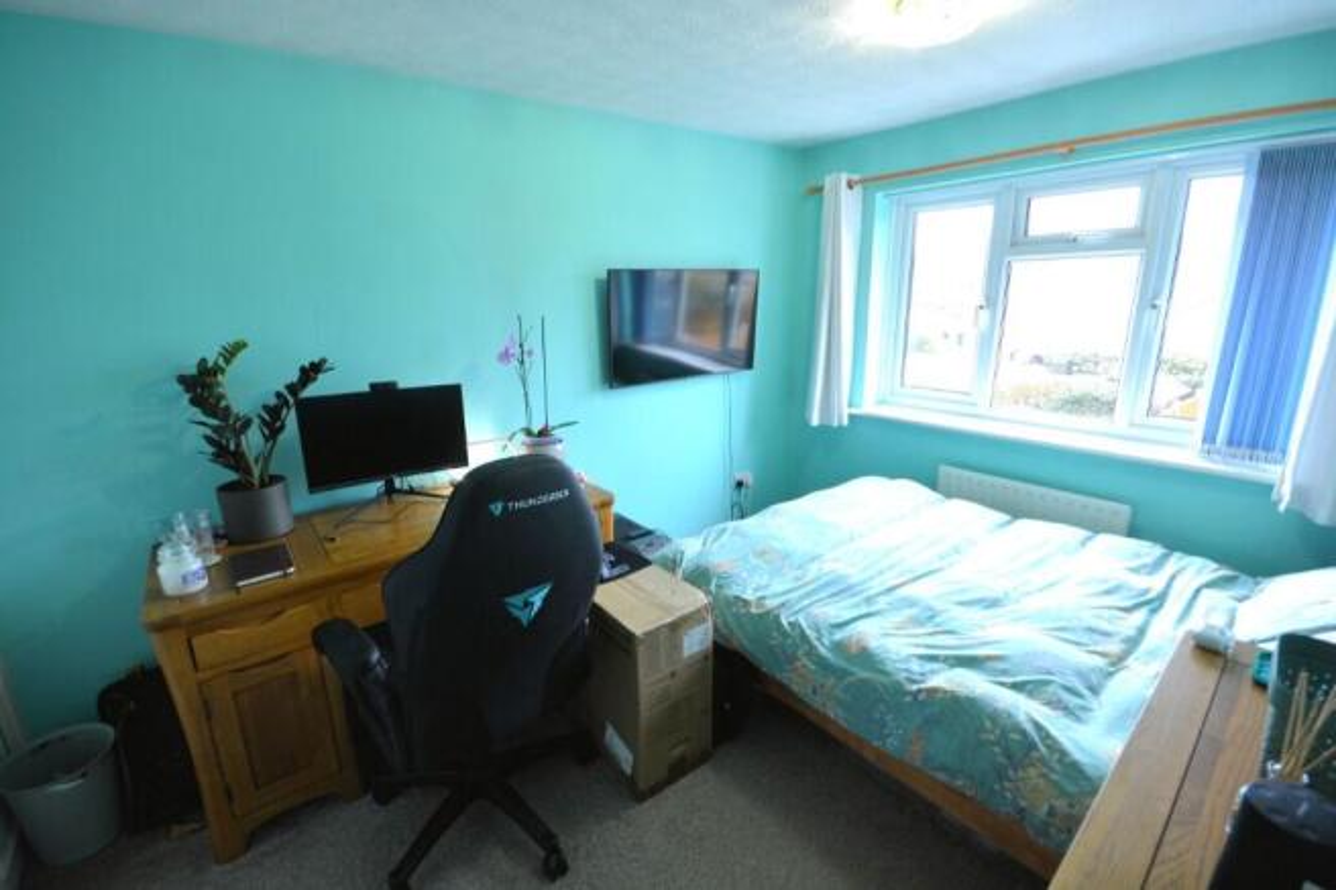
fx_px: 556
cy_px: 445
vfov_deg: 77.3
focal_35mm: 15
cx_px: 668
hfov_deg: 100.4
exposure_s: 1/13
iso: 400
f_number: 8
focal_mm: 10
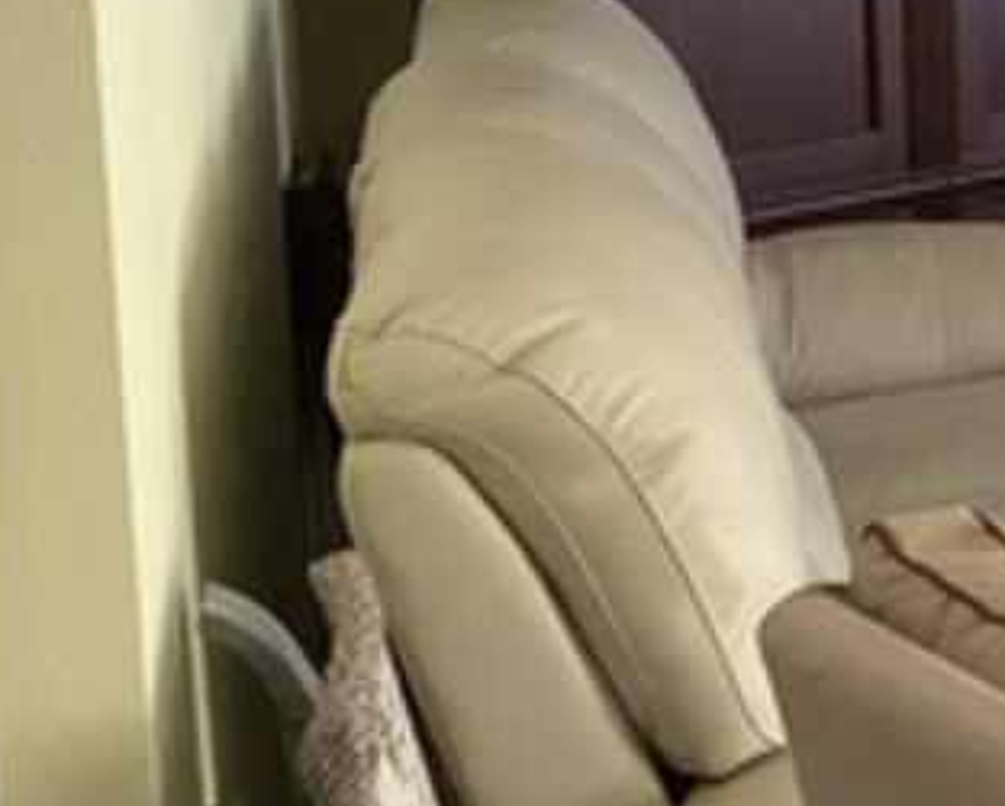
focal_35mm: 124
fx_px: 3691
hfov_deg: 13.7
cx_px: 1875
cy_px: 164
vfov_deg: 12.4
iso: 320
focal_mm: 3.3
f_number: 2.4
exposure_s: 1/60
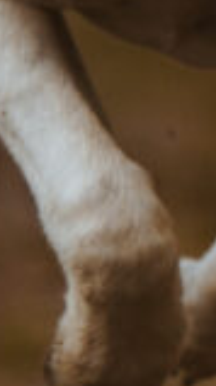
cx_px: -40
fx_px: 41024
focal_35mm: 4014
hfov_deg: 0.3
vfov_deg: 0.5
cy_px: -374
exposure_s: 1/1250
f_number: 6.3
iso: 800
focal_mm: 594
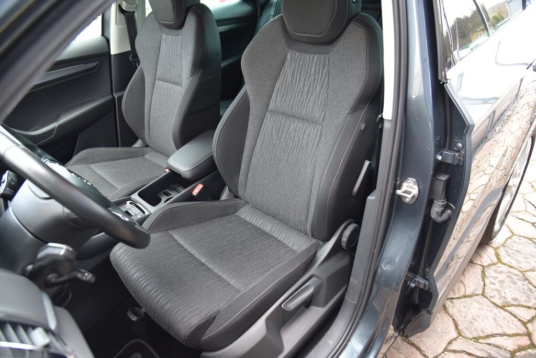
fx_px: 358
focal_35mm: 24
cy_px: 179
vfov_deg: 53.2
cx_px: 268
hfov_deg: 73.7
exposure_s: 1/20
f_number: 4
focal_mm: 24
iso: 500
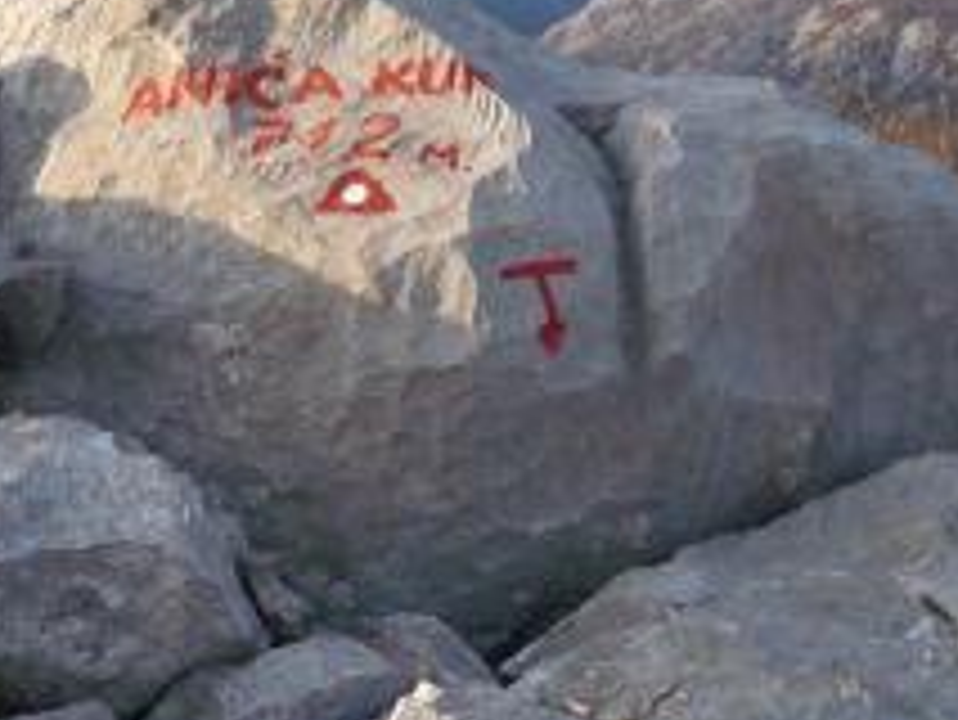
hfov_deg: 18.7
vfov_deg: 13.8
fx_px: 2908
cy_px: -72
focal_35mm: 105
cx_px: 328
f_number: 3.1
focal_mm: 6.3
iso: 80
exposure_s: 1/500
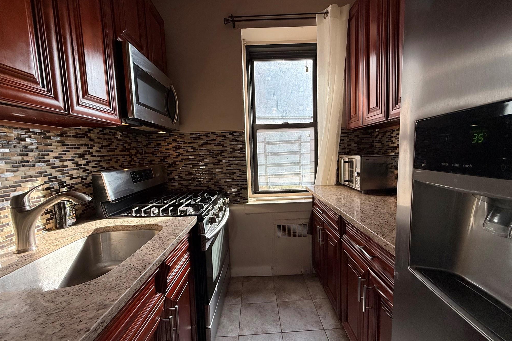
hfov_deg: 100.4
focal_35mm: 15
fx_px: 213
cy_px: 172
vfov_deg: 77.3
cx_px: 262
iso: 64
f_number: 2.2
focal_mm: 2.22
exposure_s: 1/167
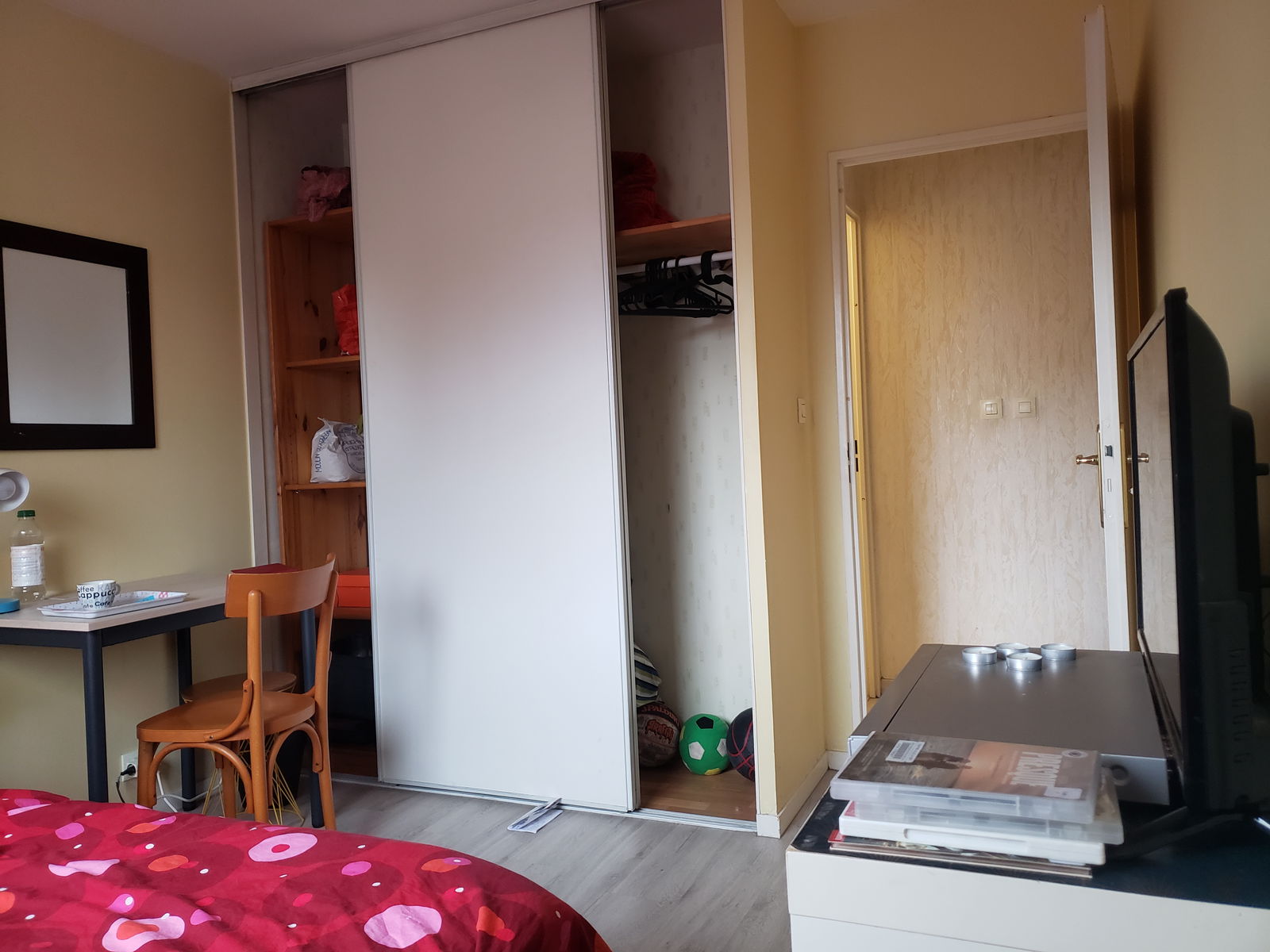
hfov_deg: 67.3
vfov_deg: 53.1
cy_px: 476
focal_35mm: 26
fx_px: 954
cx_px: 635
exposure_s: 1/37
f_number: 1.5
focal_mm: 4.3
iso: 250
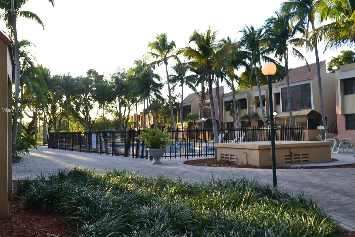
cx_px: 165
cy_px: 111
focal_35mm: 37
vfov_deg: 35.9
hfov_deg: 51.9
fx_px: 365
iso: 400
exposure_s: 1/125
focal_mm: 22
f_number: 9
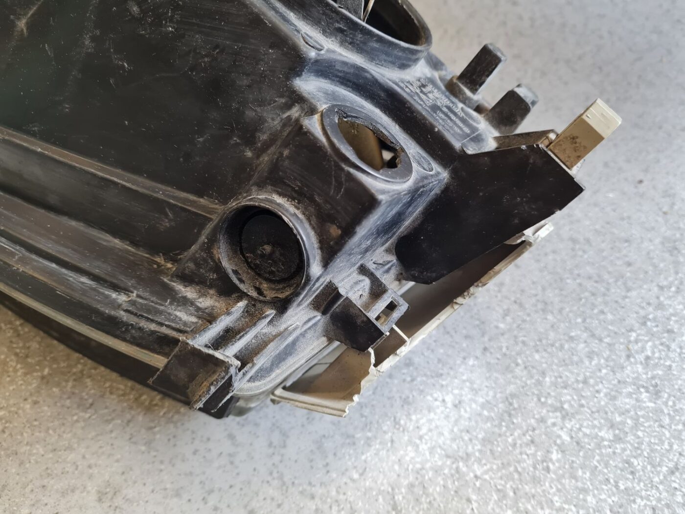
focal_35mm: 26
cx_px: 342
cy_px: 257
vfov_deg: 53.1
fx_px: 515
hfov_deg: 67.3
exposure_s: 1/100
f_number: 1.8
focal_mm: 5.4
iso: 125
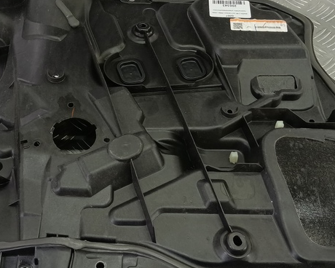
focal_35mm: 50
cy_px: 131
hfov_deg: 37.3
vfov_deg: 30.3
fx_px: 496
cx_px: 146
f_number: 1.6
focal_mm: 4.11
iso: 178
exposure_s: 1/50
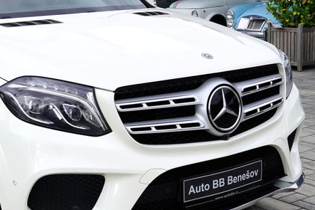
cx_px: 65
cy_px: 89
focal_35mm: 74
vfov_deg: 18.4
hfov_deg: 26.9
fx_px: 647
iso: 100
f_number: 9
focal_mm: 32
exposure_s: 1/125
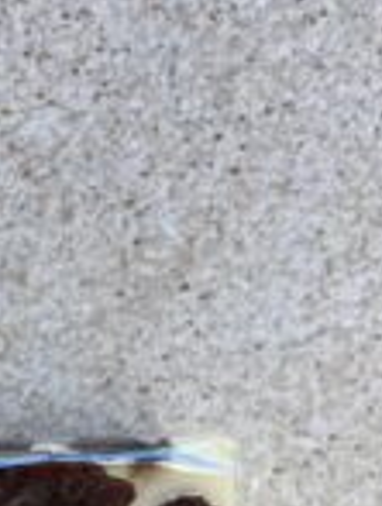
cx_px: -564
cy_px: 916
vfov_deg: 13.2
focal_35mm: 134
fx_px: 1963
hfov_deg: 9.7
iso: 40
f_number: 1.6
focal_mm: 5.1
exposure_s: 1/104
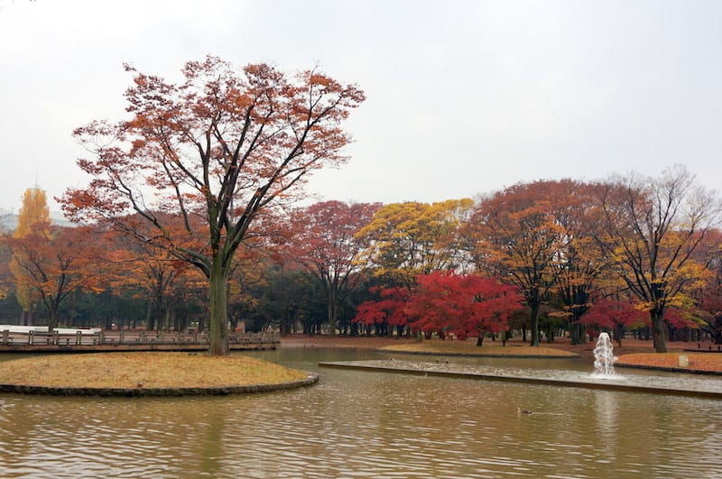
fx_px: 601
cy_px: 240
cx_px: 361
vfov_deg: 43.5
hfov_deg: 62.0
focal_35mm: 30
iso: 100
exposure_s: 1/100
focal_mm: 20
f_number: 7.1
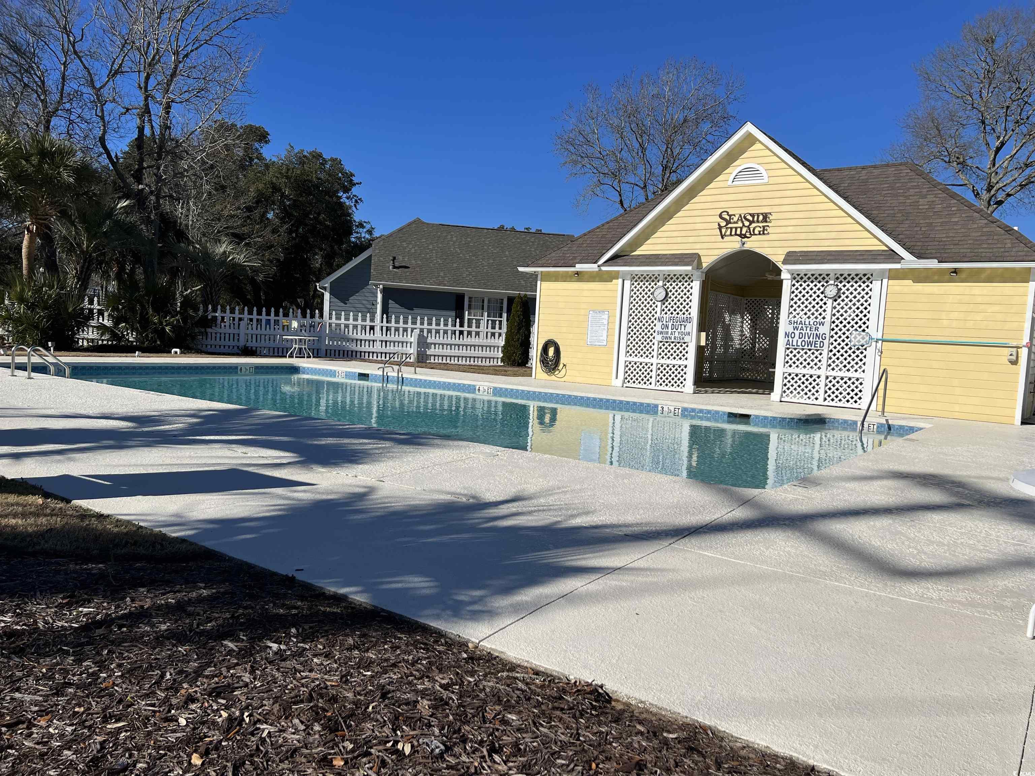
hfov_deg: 67.3
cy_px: 388
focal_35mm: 26
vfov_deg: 53.1
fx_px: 777
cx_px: 518
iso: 50
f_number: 1.5
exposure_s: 1/11364
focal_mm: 5.7
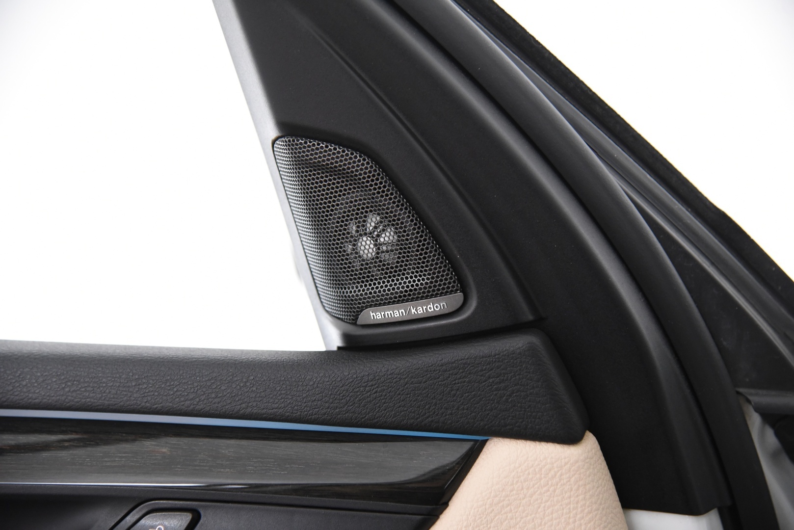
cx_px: 397
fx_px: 1544
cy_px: 265
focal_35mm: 70
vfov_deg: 19.5
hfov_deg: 28.8
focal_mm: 70
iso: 4000
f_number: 4
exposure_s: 1/50
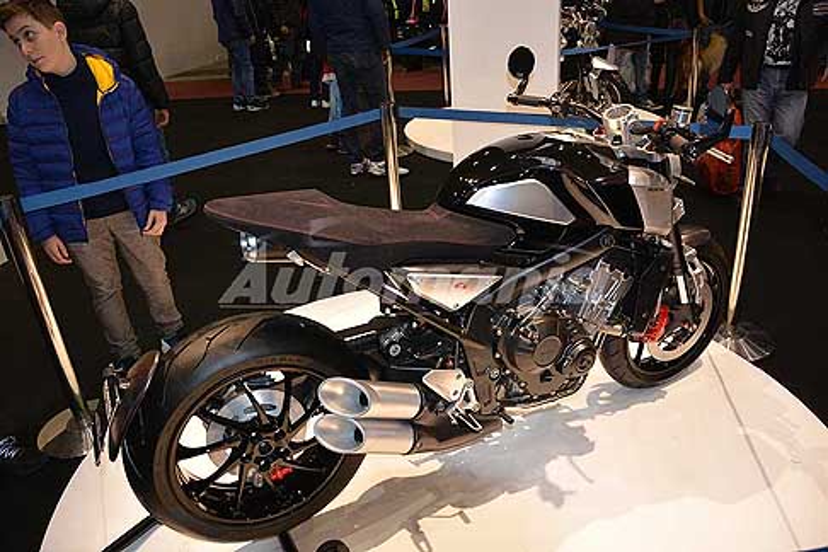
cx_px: 414
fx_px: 621
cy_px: 276
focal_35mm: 27
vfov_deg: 47.9
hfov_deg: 67.4
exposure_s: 1/125
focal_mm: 18
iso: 360
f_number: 3.5
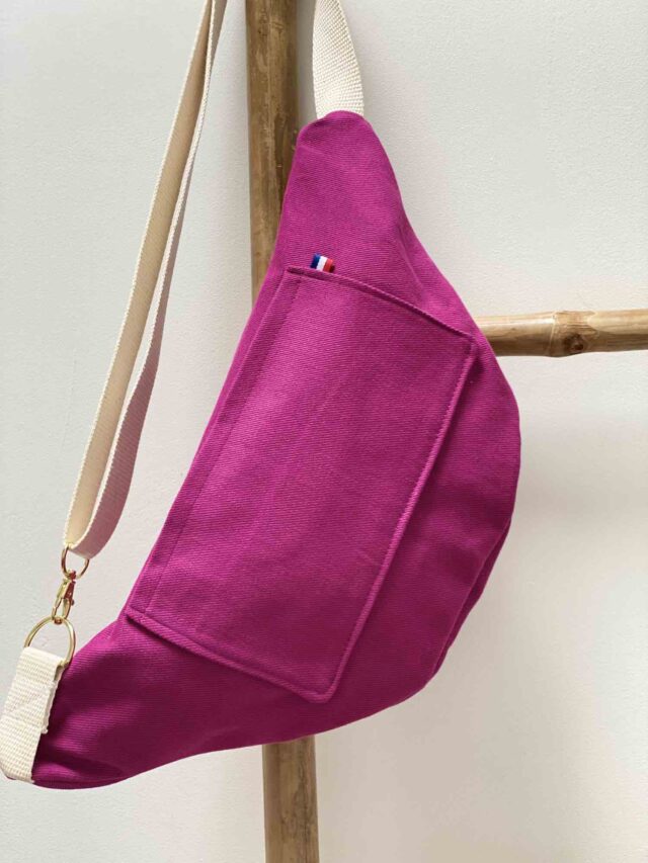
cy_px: 432
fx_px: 1298
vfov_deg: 36.8
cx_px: 324
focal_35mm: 52
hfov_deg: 28.0
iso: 100
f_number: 2
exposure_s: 1/122
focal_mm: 6
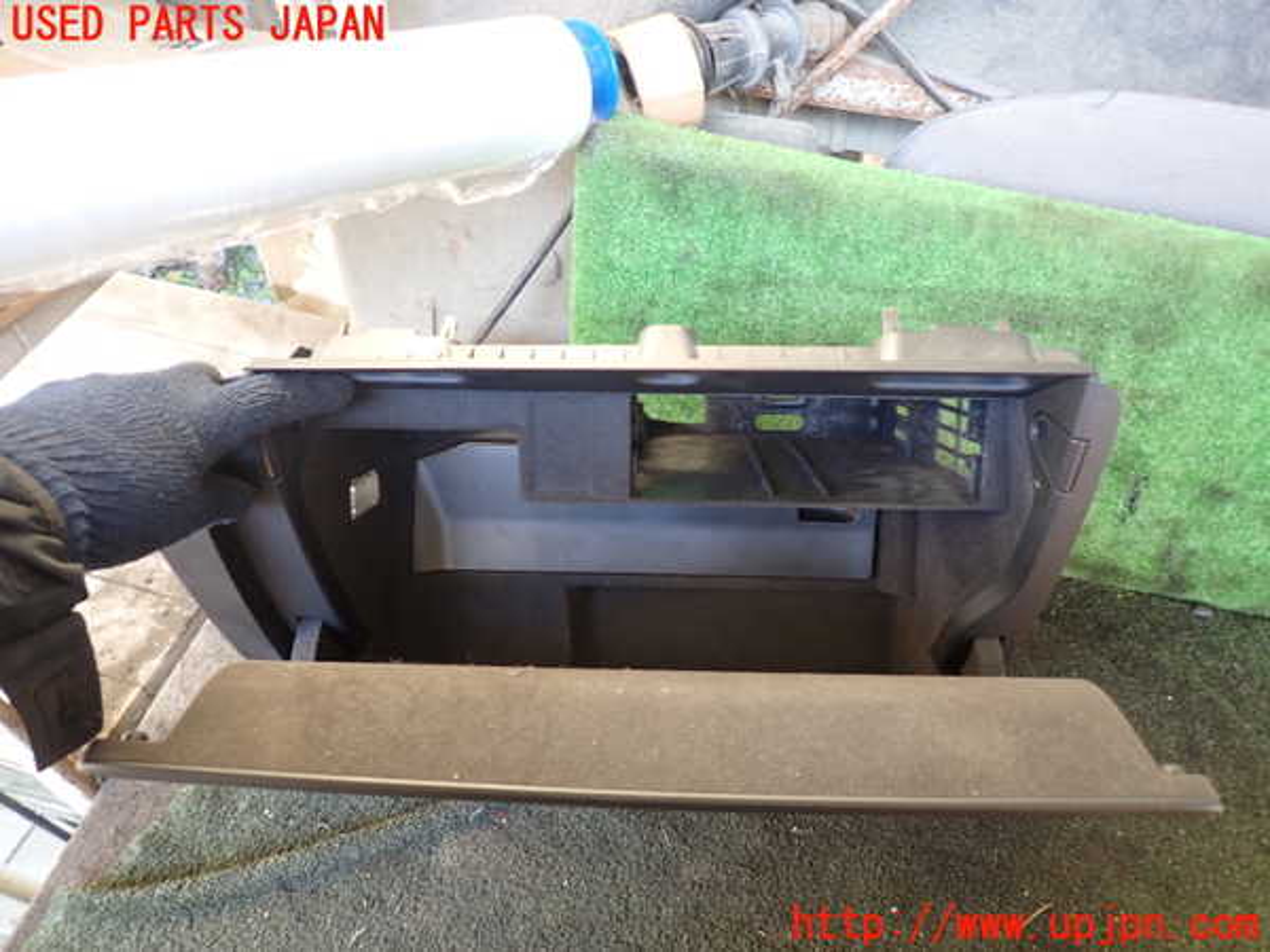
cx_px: 635
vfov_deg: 54.9
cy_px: 476
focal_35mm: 25
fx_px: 917
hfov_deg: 69.4
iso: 200
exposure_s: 1/30
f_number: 2
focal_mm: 4.5
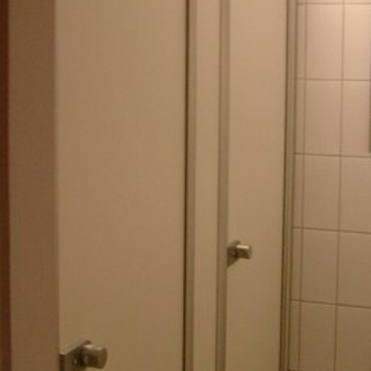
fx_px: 885
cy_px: 102
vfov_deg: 23.5
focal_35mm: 73
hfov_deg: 23.6
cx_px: 153
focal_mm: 7.6
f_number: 2.6
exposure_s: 1/125
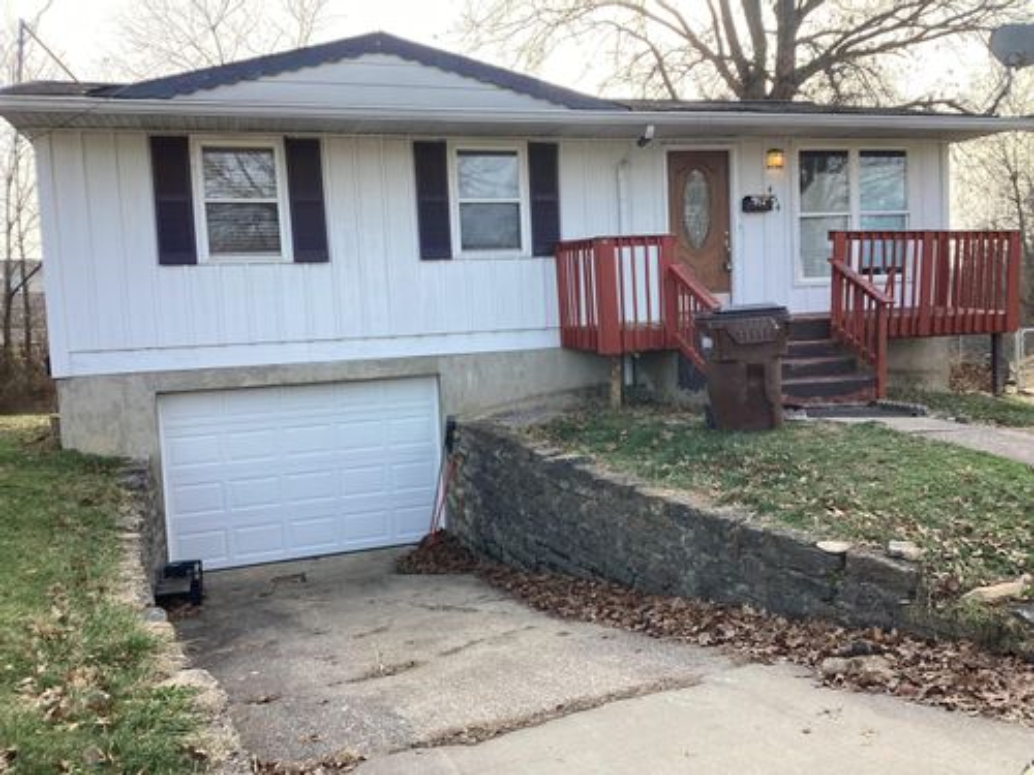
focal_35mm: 31
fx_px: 926
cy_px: 388
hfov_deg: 58.4
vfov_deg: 45.4
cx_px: 517
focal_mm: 3.3
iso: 25
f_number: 2.4
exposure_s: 1/265
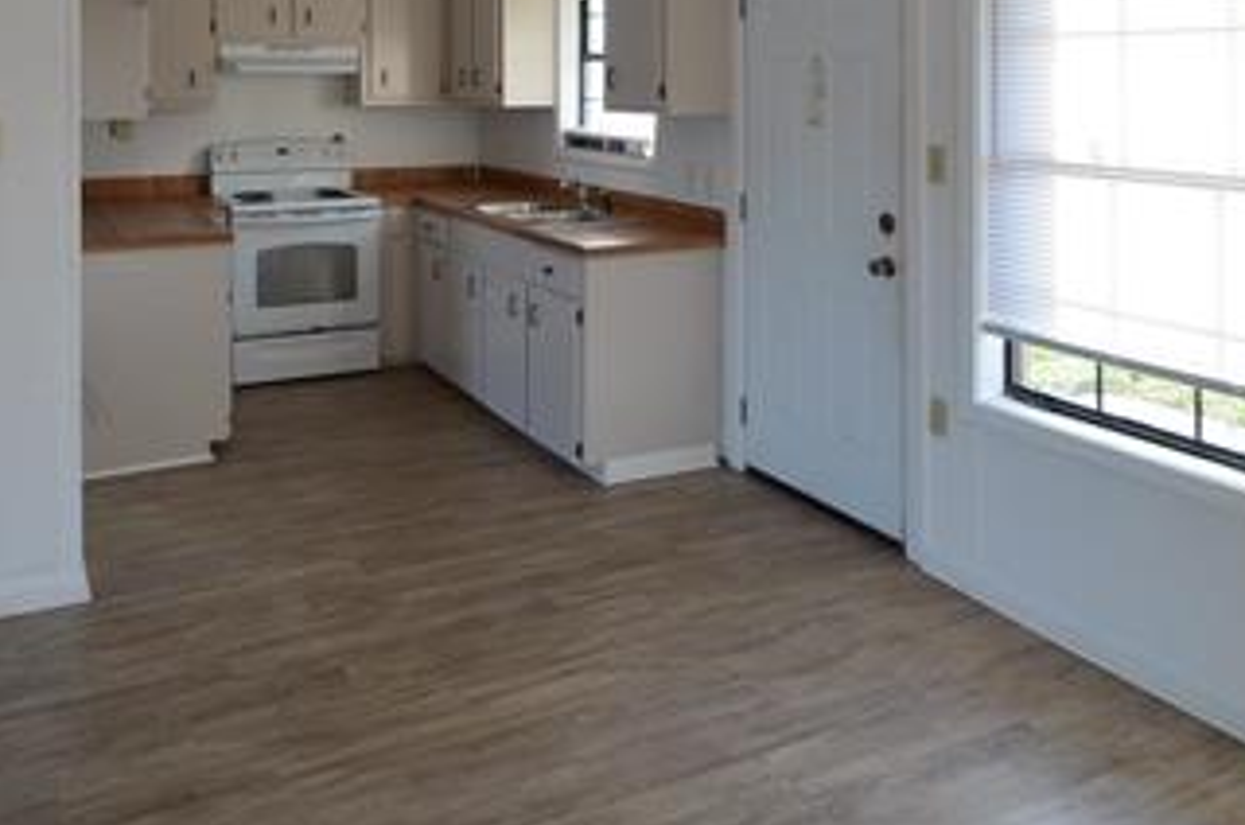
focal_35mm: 30
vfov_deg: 39.5
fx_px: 1035
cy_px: 45
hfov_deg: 61.4
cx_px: 490
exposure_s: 1/80
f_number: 4.5
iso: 400
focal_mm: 10
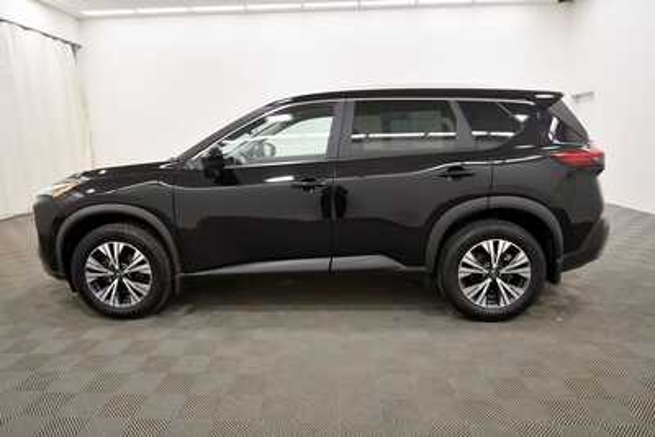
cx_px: 328
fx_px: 400
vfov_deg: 57.3
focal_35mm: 22
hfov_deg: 78.6
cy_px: 218
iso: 900
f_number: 5
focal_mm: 15
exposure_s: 1/125
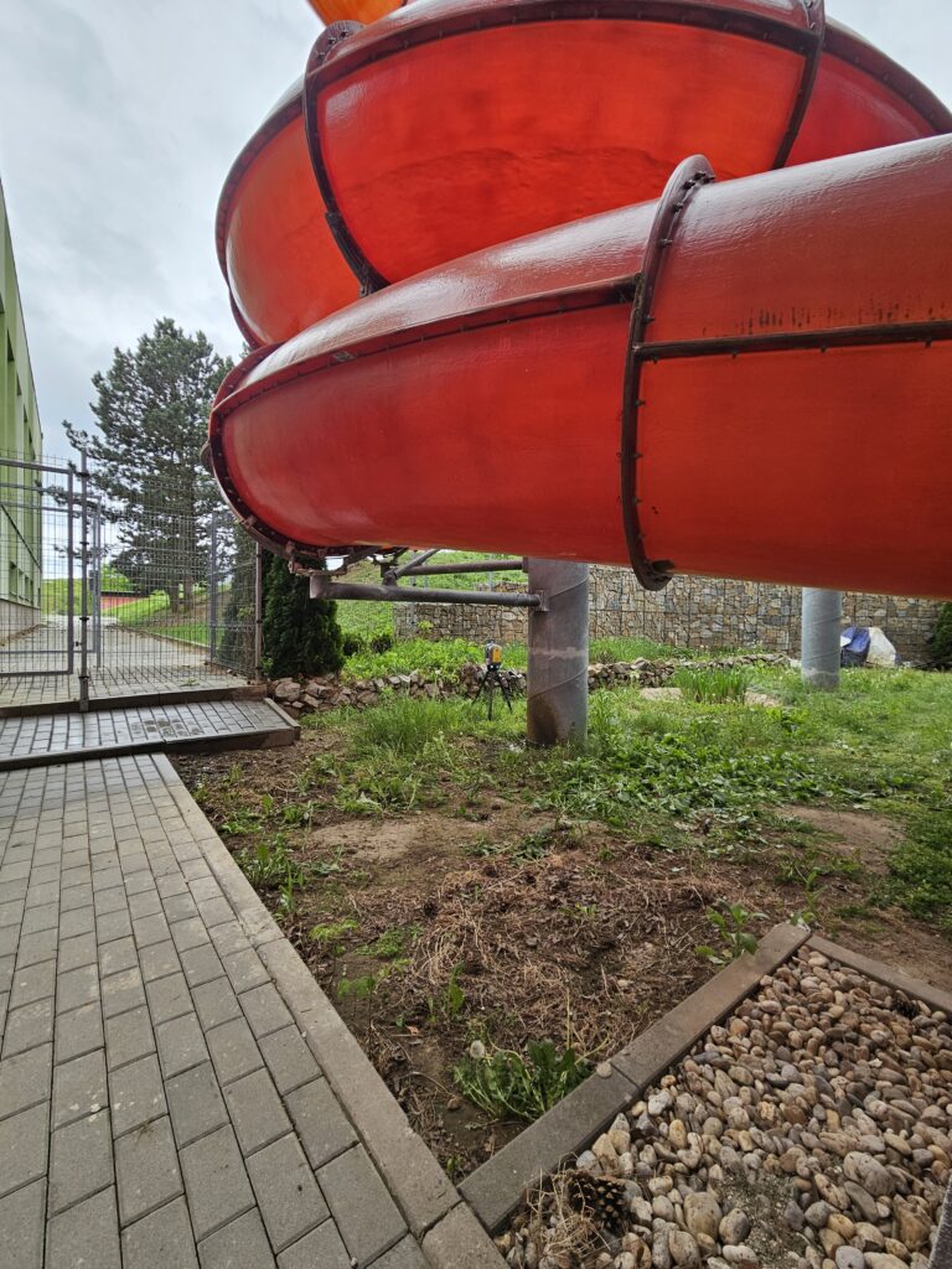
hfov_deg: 89.9
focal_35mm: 13
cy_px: 634
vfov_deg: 106.2
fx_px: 477
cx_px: 476
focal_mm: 2.2
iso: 50
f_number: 2.2
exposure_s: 1/136
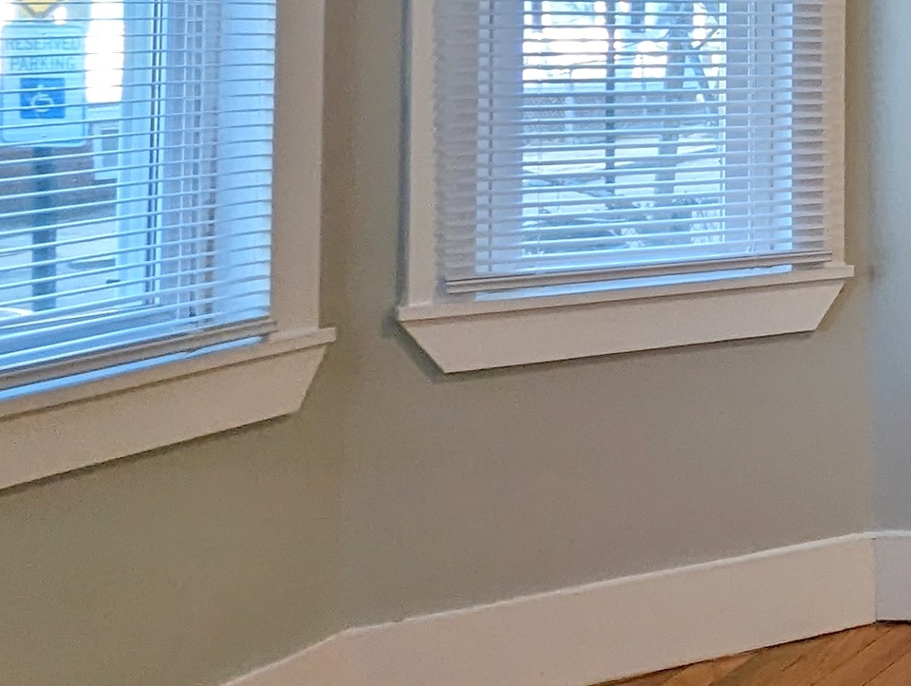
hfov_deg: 19.6
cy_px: -2
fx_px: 1792
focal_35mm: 68
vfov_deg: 20.9
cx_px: 1718
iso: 84
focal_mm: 2.35
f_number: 2.2
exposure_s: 1/120
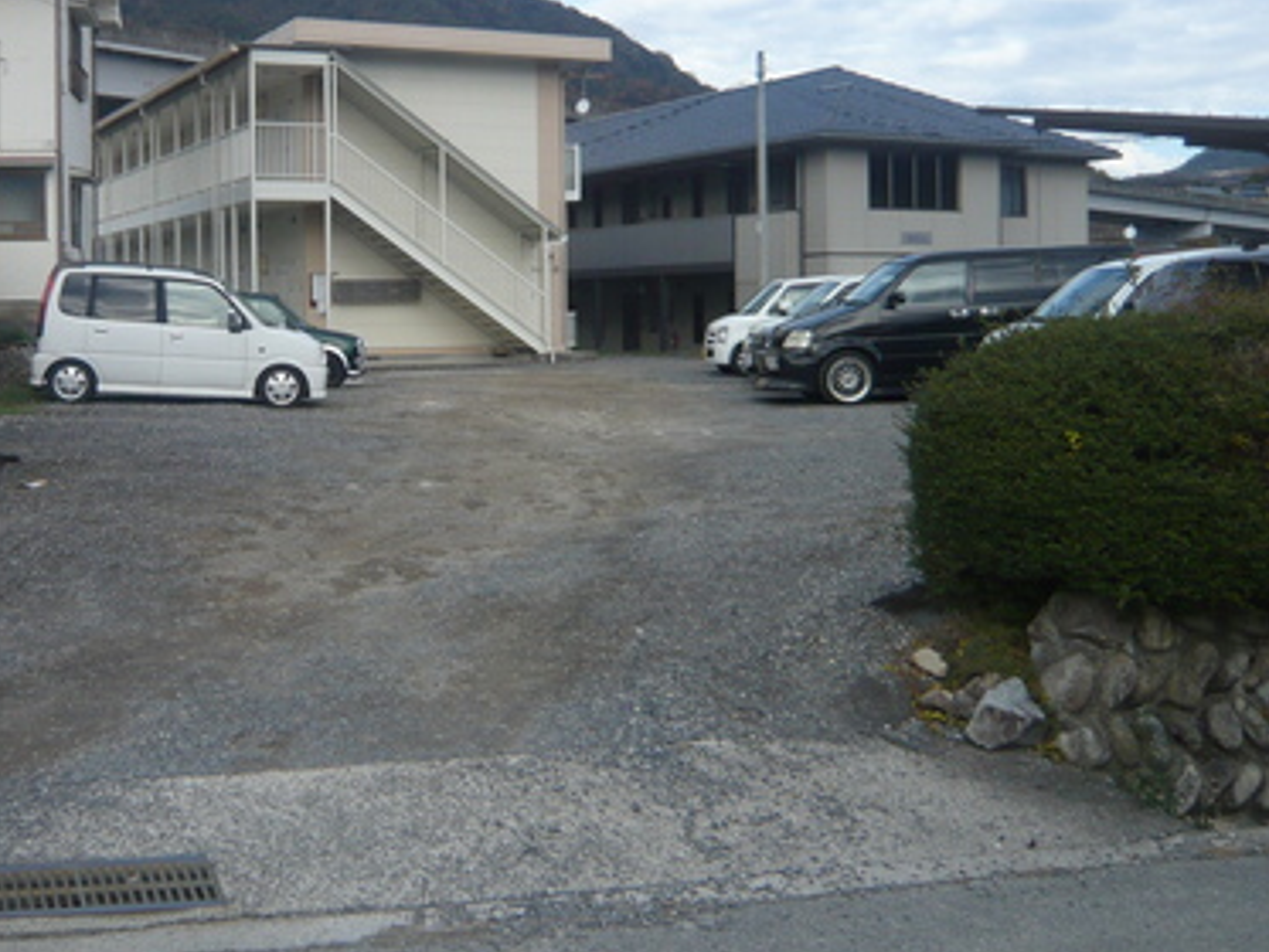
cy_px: 343
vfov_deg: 34.2
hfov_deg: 44.4
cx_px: 483
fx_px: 1540
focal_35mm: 42
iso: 100
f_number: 2.8
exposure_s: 1/800
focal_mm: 4.6
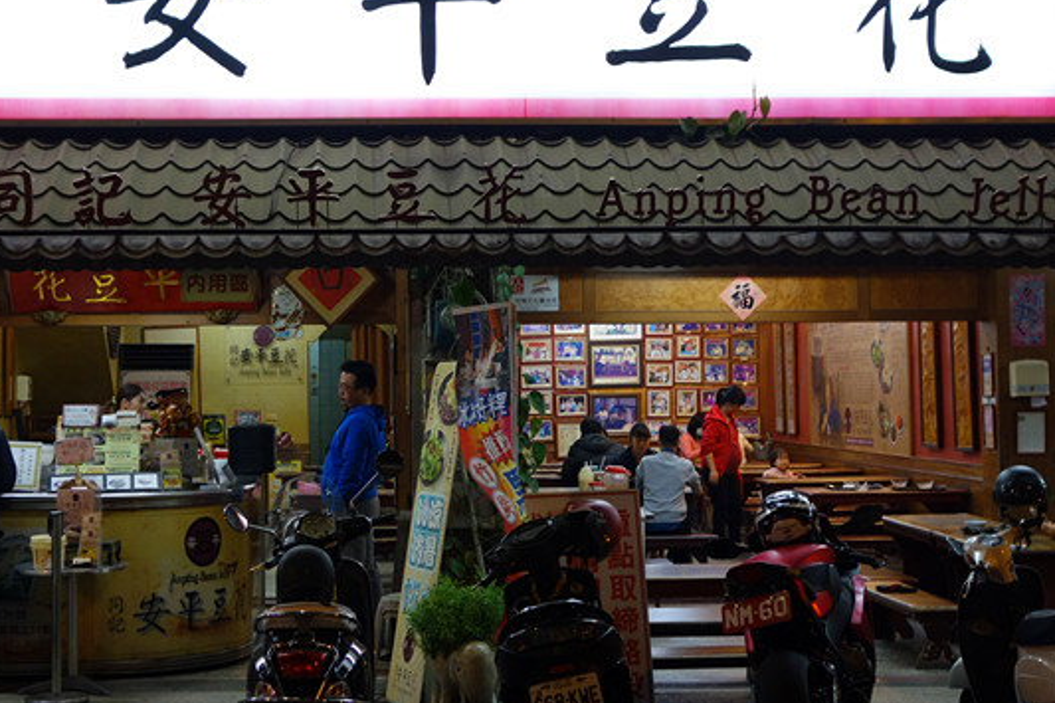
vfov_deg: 19.7
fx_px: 2021
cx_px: 430
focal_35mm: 69
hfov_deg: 29.2
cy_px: 294
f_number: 3.2
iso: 400
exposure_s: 1/50
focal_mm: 16.99
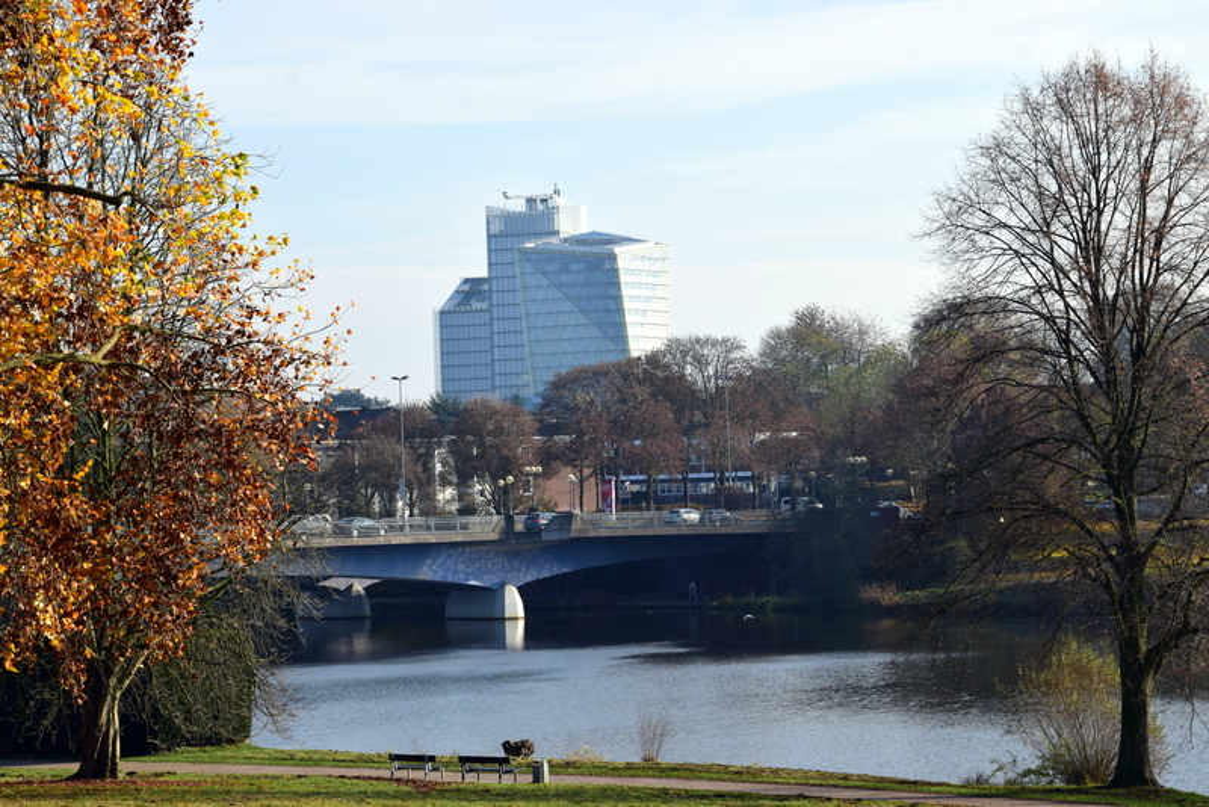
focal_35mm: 105
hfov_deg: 19.4
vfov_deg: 13.1
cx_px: 604
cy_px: 404
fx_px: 3527
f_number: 11
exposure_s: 1/400
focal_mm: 70
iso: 400
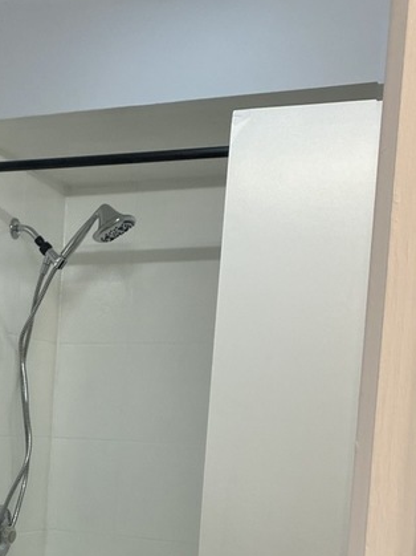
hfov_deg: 20.9
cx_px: -30
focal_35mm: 67
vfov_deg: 27.4
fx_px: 1074
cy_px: 545
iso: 100
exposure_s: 1/120
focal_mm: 4.25
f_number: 1.8
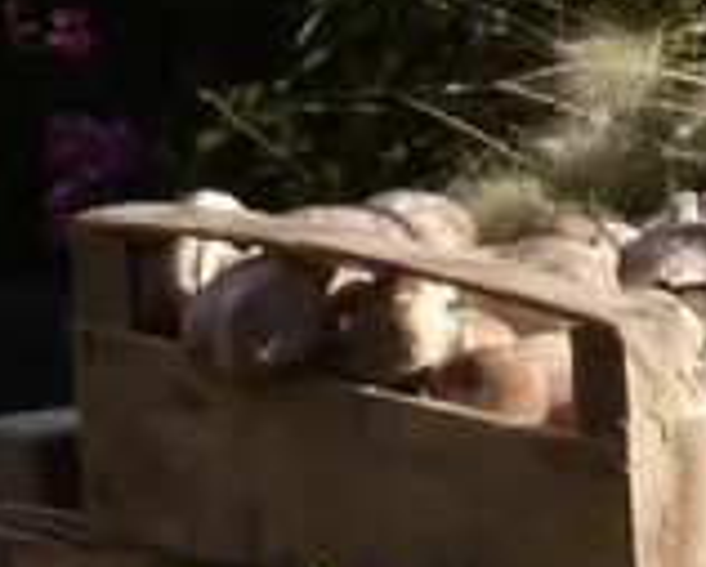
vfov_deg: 4.5
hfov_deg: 5.6
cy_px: 1697
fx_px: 6971
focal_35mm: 333
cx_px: 1662
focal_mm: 8
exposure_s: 1/250
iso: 80
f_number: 5
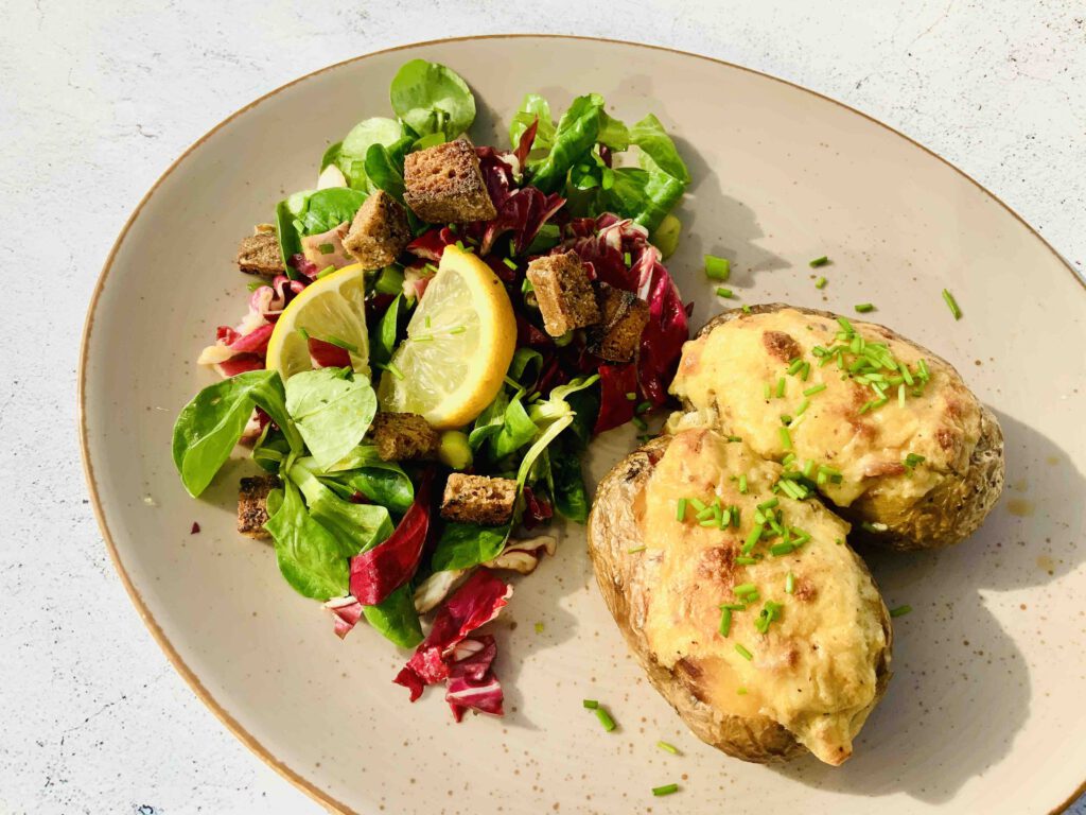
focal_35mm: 29
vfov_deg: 48.2
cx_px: 543
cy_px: 408
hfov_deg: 61.7
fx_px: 910
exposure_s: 1/2538
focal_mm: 3
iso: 20
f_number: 1.8
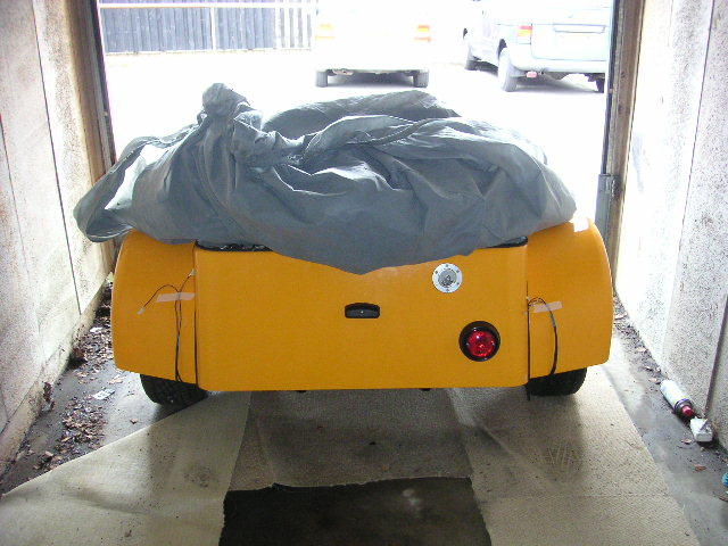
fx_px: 799
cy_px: 273
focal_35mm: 38
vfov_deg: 37.7
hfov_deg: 49.0
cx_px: 364
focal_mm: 6
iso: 160
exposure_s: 1/45
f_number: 2.8
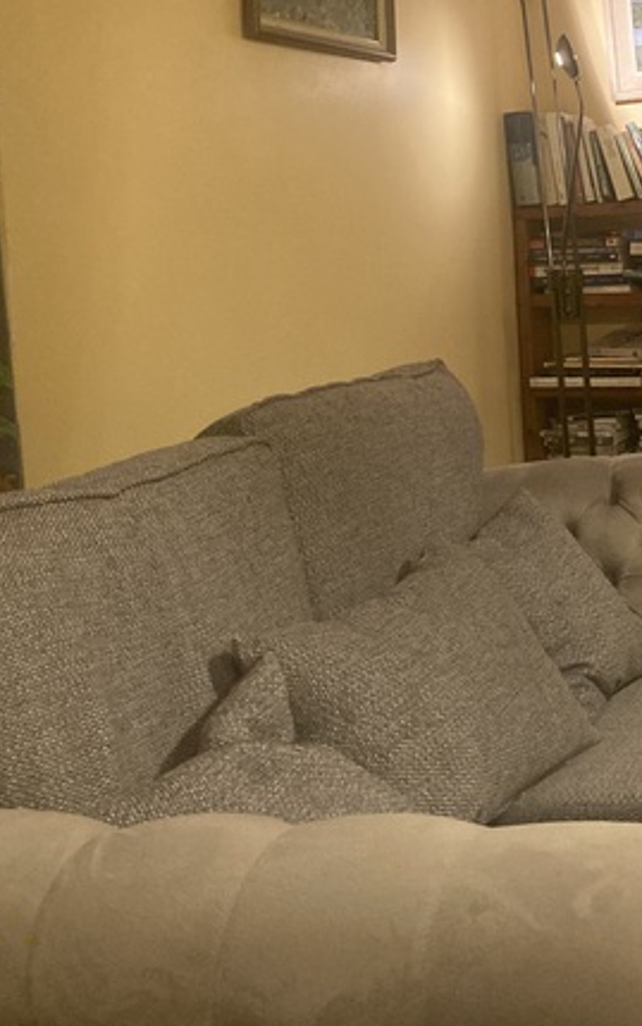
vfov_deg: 37.0
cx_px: 613
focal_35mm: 53
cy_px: 220
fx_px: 1483
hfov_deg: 23.6
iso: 320
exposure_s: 1/33
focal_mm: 3.99
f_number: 1.8
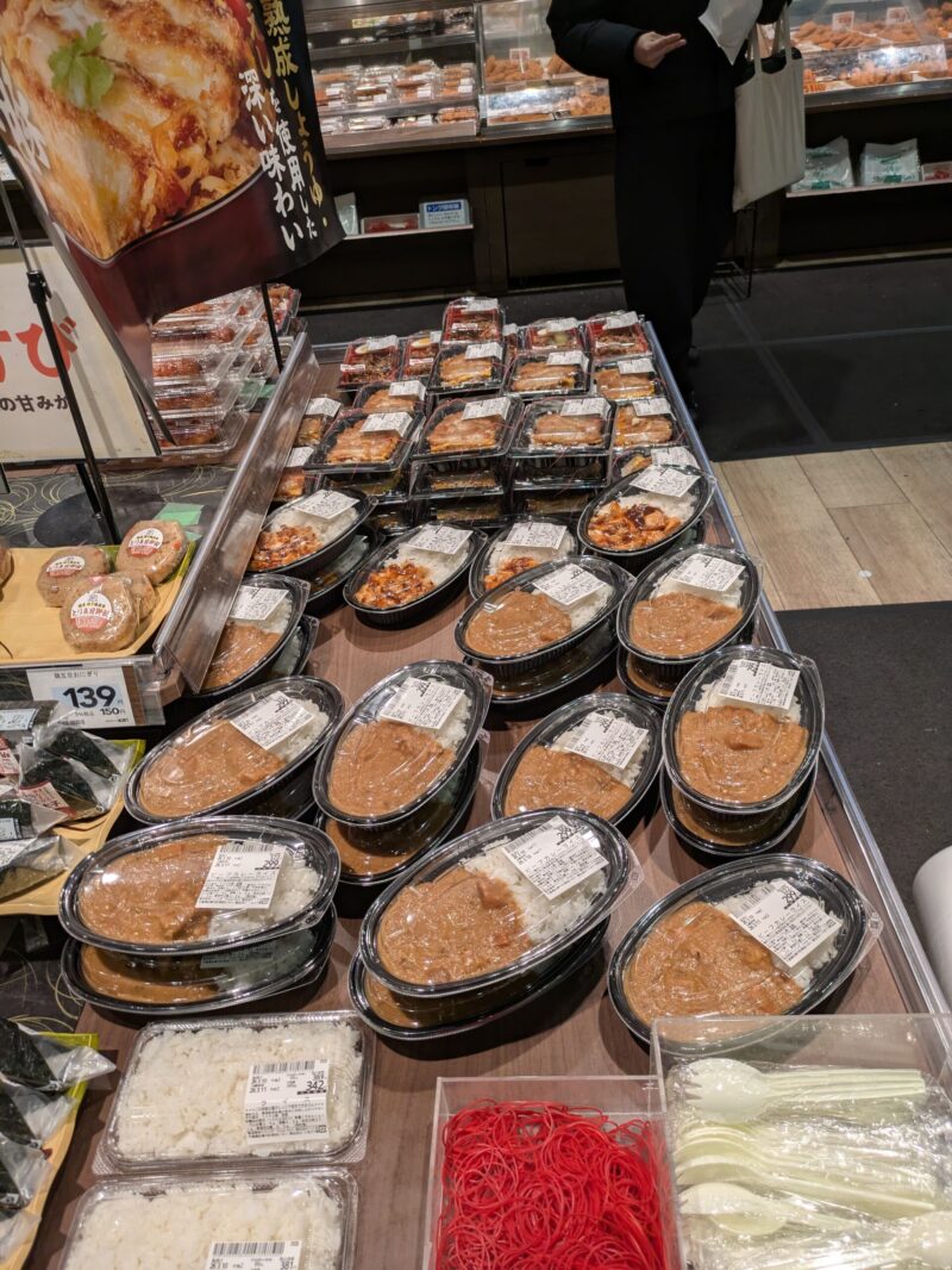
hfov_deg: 54.9
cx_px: 476
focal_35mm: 25
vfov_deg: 69.4
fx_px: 916
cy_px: 635
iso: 126
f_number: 1.89
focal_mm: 5.43
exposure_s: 1/335
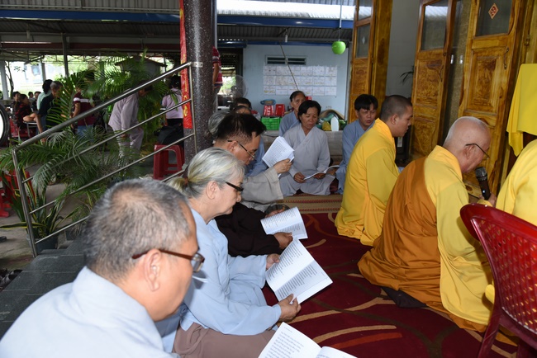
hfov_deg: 65.4
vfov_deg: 46.4
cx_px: 268
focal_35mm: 28
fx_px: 418
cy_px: 179
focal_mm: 28
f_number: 5
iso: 1000
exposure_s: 1/50
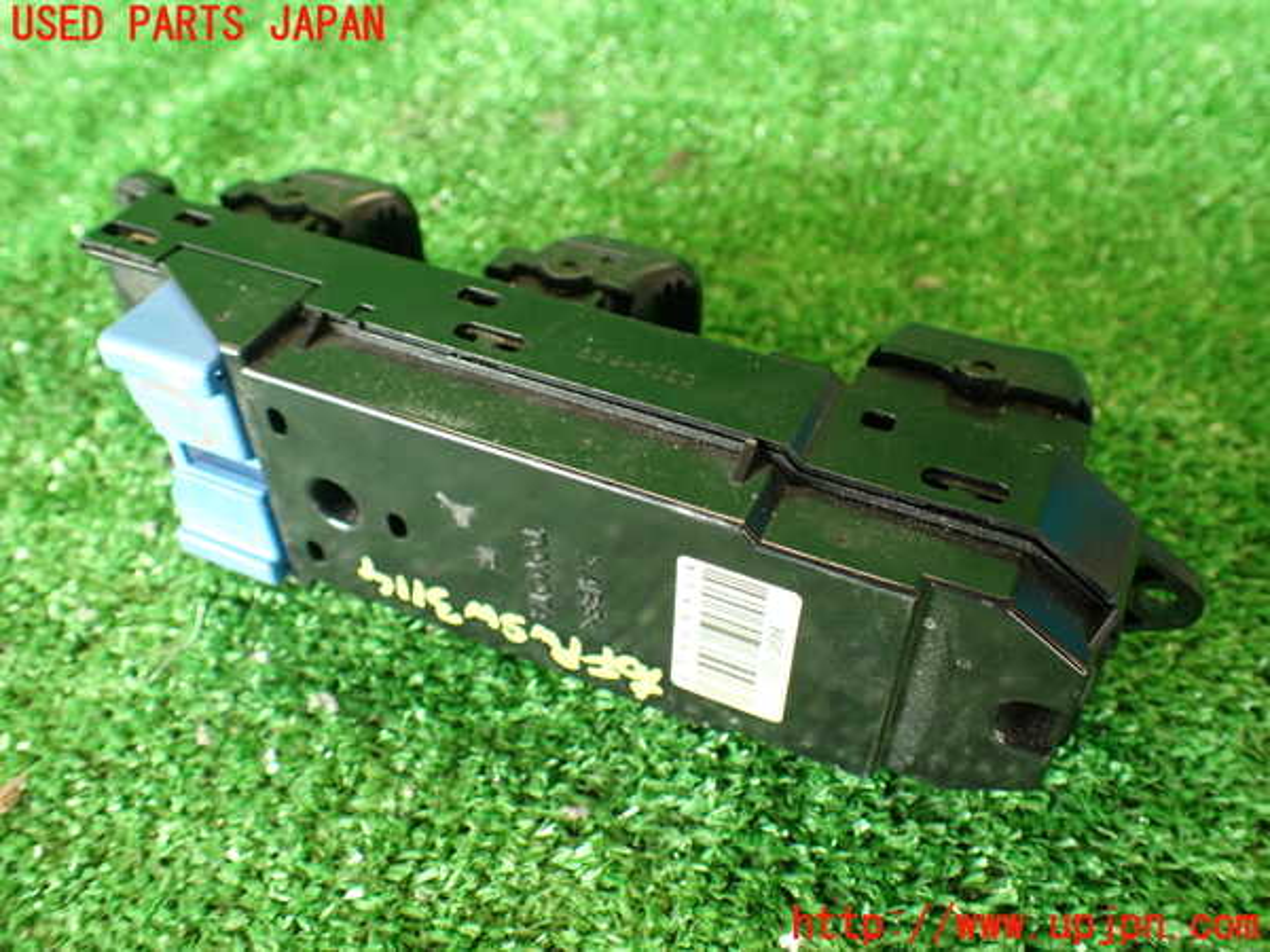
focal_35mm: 30
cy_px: 476
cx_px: 635
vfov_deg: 46.8
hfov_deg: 60.0
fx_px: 1101
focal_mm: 5.4
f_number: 2.3
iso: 200
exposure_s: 1/30
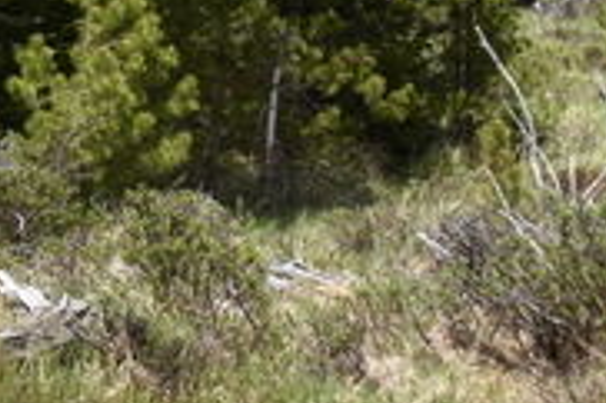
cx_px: -892
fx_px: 3313
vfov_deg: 6.8
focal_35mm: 197
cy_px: -253
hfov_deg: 9.3
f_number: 8
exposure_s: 1/250
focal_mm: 28
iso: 100
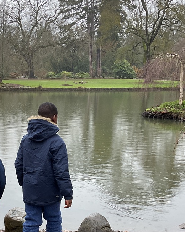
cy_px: 157
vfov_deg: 32.2
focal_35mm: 58
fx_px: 397
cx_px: 39
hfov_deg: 25.8
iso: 32
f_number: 1.8
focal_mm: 3
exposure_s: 1/100
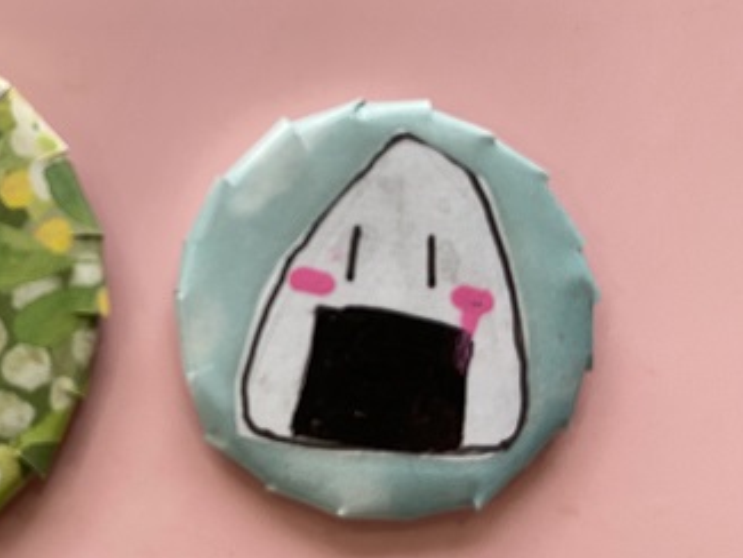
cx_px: 80
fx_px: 1031
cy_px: 270
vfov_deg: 30.3
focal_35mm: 48
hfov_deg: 37.2
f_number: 1.8
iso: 125
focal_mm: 4.25
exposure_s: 1/85
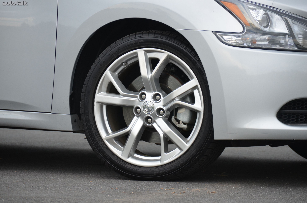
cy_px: 102
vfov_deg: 4.6
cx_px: 154
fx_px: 2553
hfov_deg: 6.9
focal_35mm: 300
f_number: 5.6
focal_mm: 200
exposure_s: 1/640
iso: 800
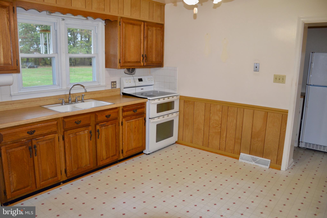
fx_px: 245
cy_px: 109
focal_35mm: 27
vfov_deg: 47.9
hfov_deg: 67.4
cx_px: 164
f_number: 3.5
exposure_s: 1/60
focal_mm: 18
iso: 500
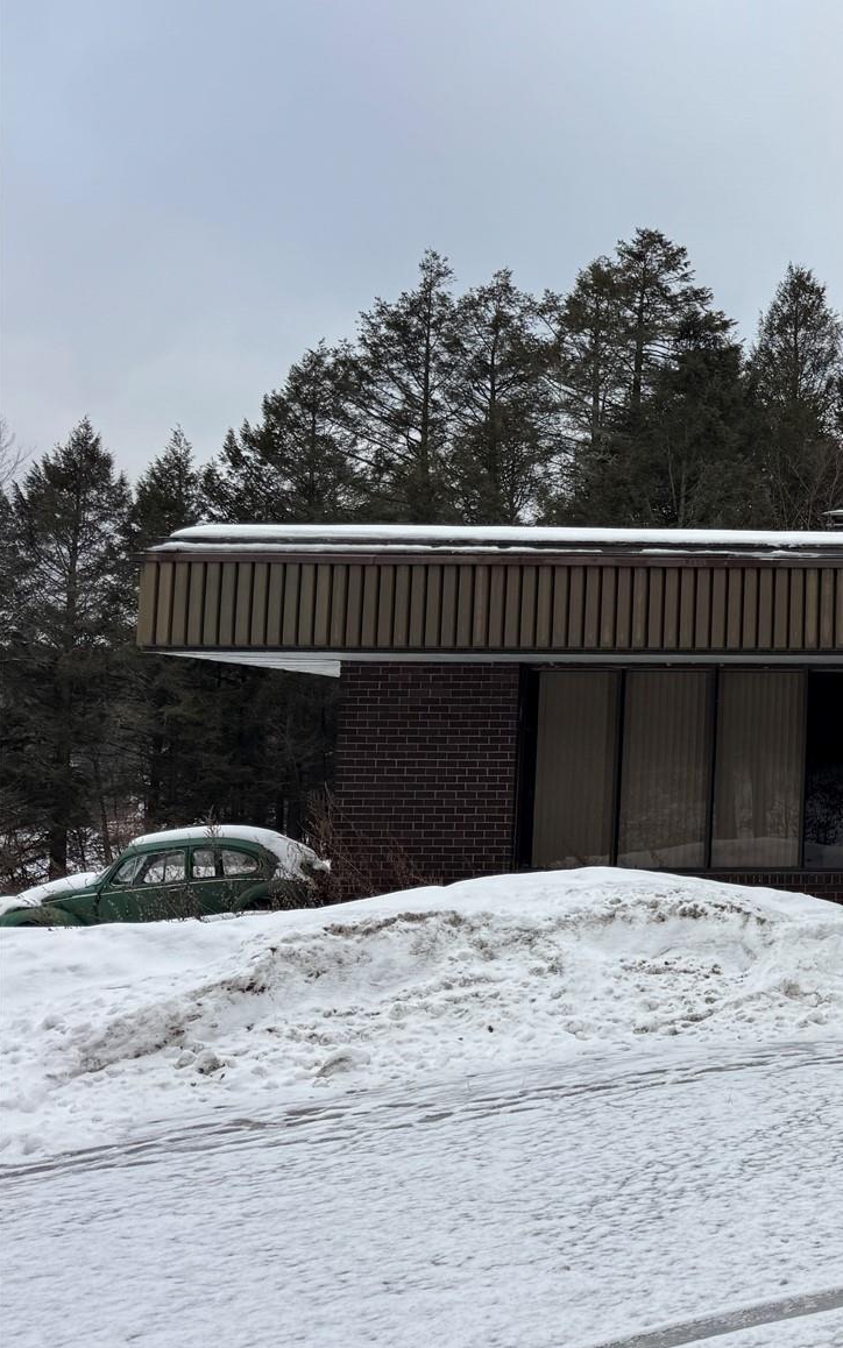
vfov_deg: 44.3
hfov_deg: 23.9
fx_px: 1654
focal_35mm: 45
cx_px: 1190
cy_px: 613
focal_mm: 6.76
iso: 80
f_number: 1.78
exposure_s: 1/394
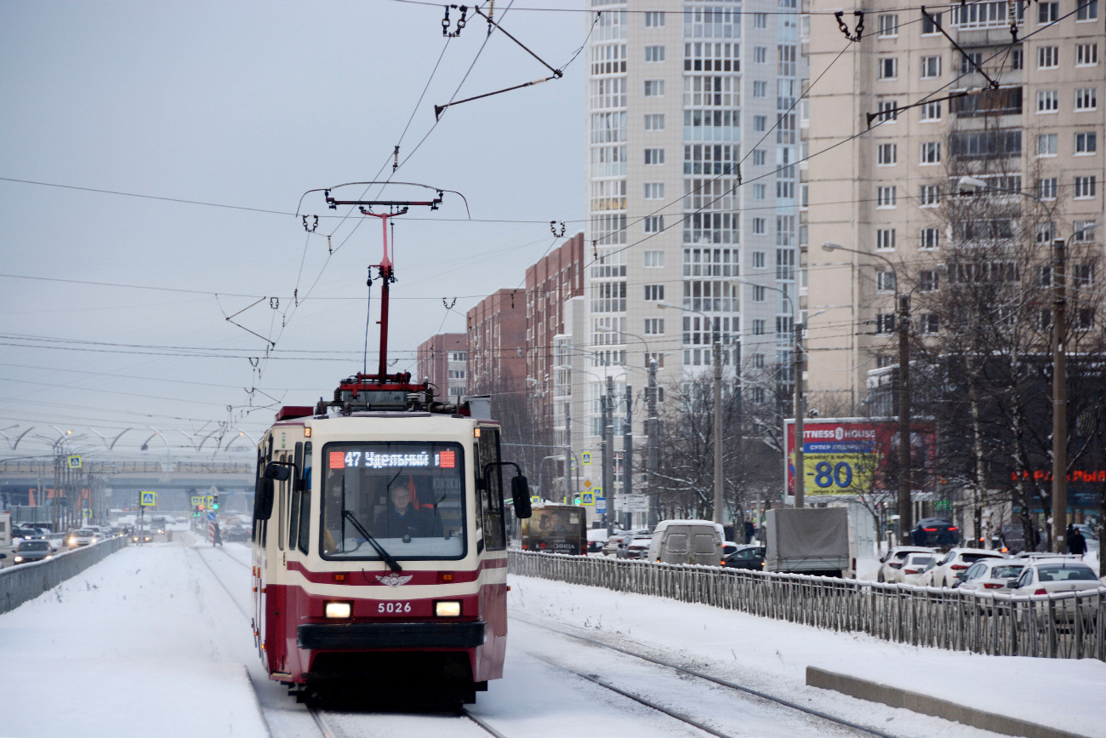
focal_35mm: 225
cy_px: 369
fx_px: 6913
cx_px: 553
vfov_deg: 6.1
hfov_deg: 9.1
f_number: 5.6
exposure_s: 1/200
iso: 200
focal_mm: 150
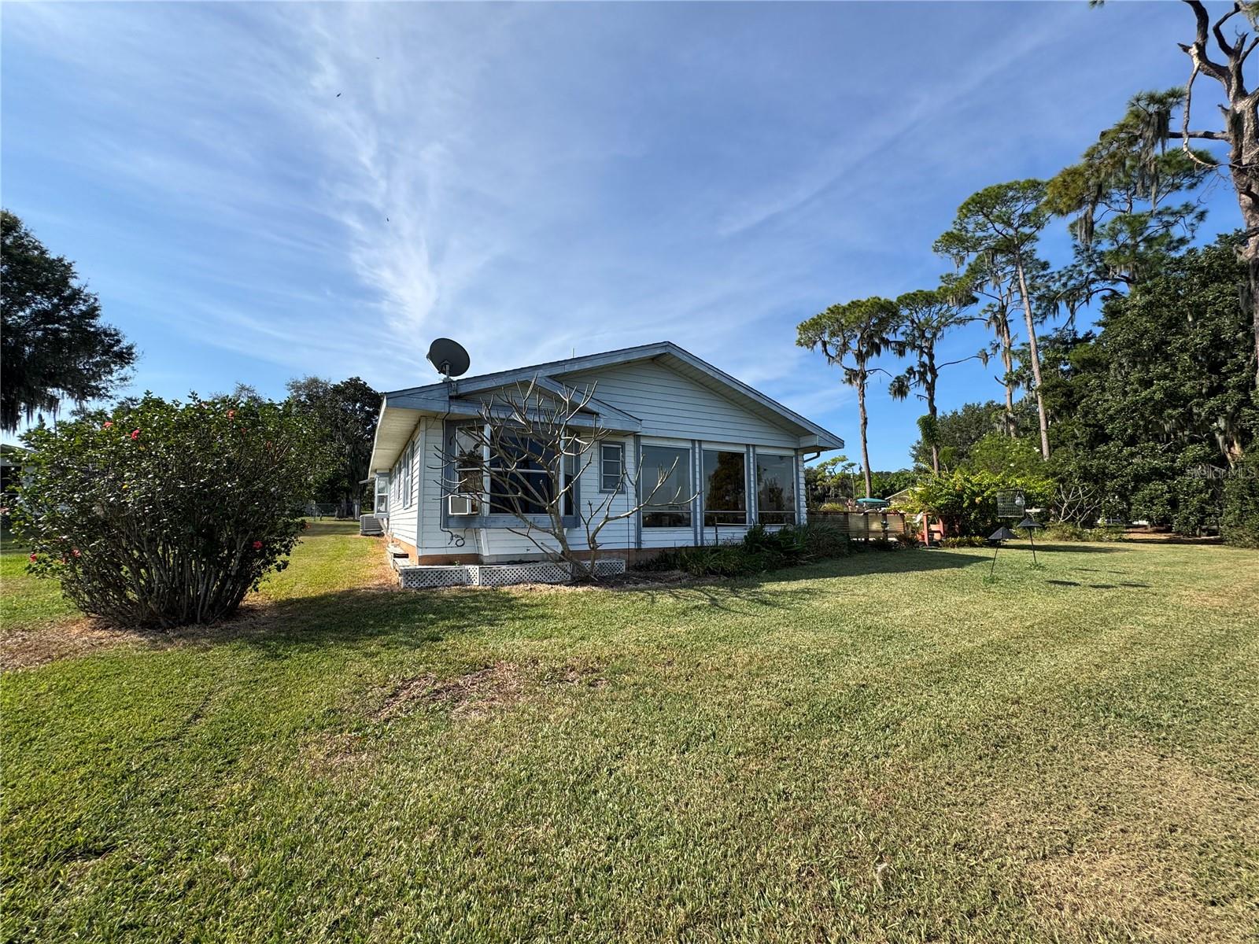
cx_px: 630
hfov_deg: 102.1
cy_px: 472
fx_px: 509
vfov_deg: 85.7
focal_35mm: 14
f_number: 2.2
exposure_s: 1/1748
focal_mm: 2.22
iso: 40
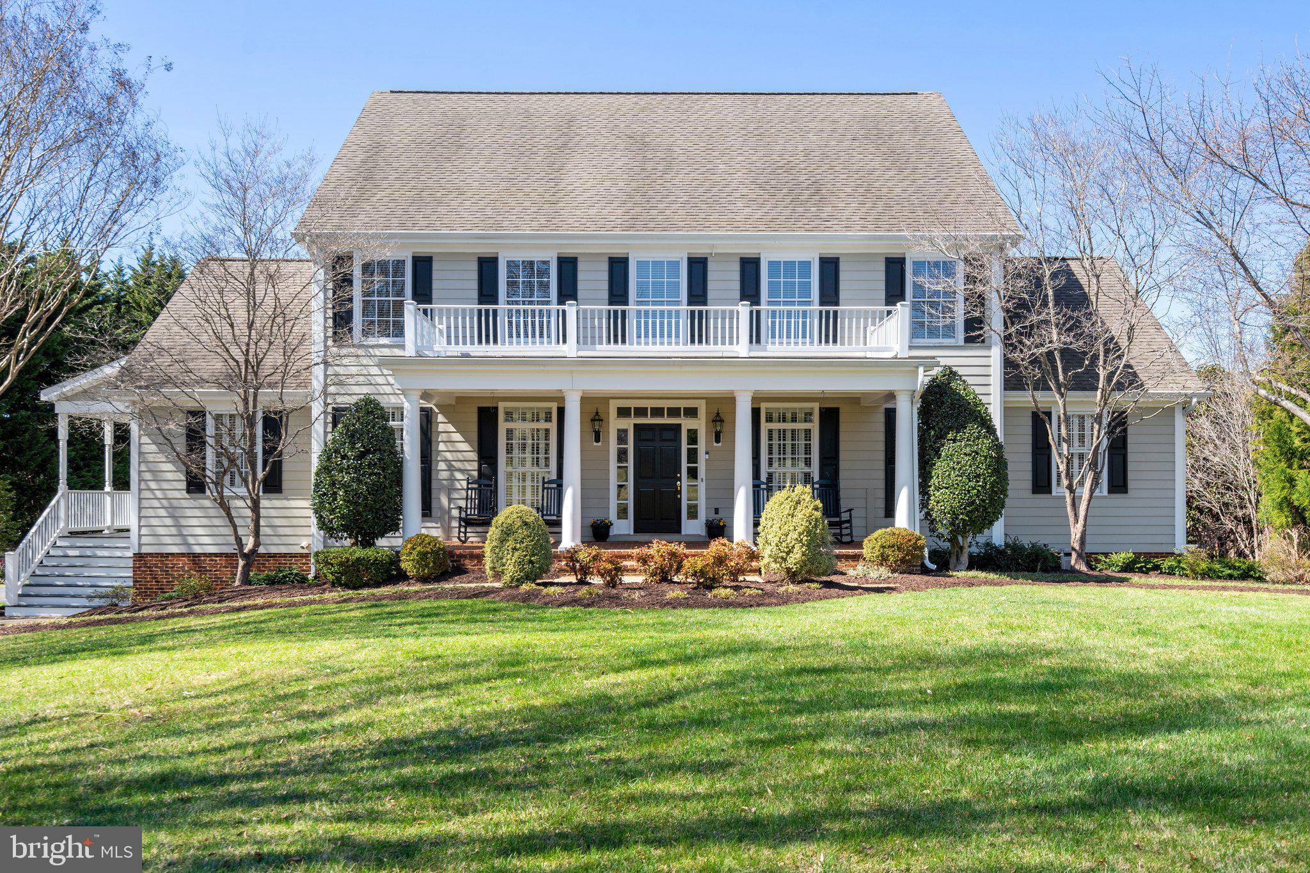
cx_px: 655
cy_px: 436
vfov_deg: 46.4
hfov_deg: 65.5
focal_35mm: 28
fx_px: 1019
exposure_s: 1/400
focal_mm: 28
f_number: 8
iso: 250
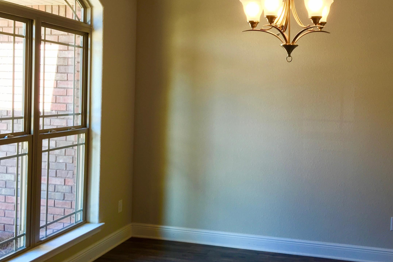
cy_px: 102
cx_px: 242
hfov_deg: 46.1
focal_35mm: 42
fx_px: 458
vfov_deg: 31.8
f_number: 2.2
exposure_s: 1/30
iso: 32
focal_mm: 4.15
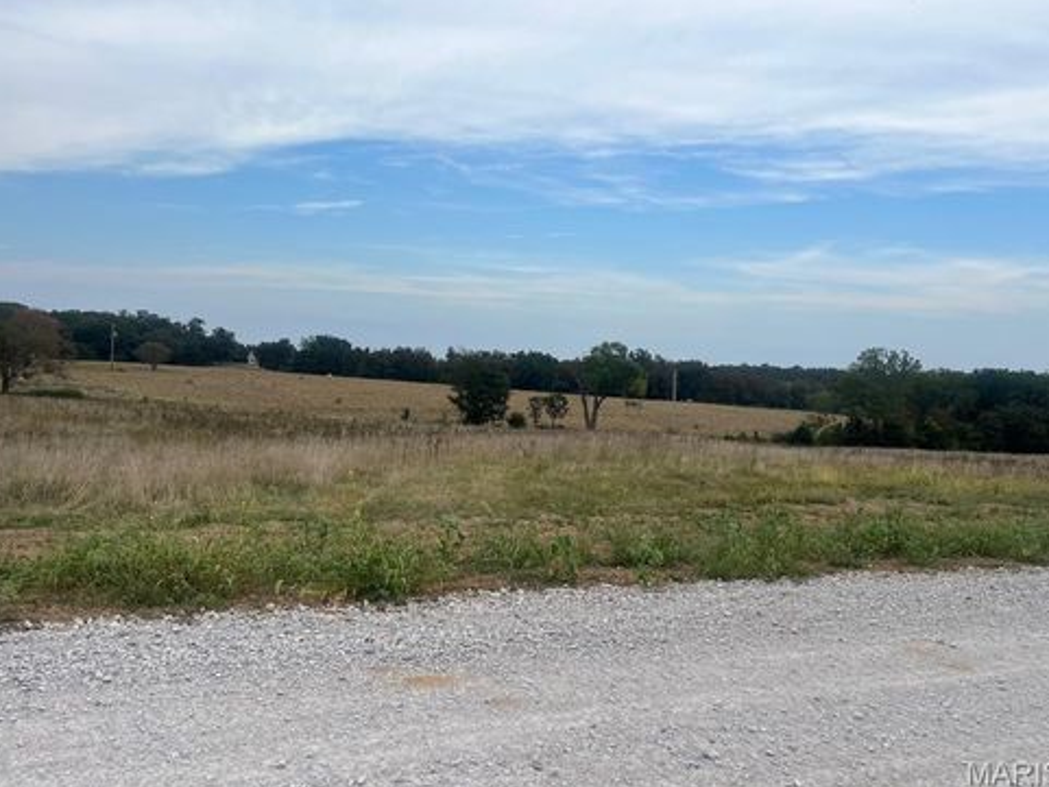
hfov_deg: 65.3
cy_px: 387
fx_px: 818
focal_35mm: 27
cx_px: 528
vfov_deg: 51.4
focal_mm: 5.7
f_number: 1.5
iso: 50
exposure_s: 1/2008
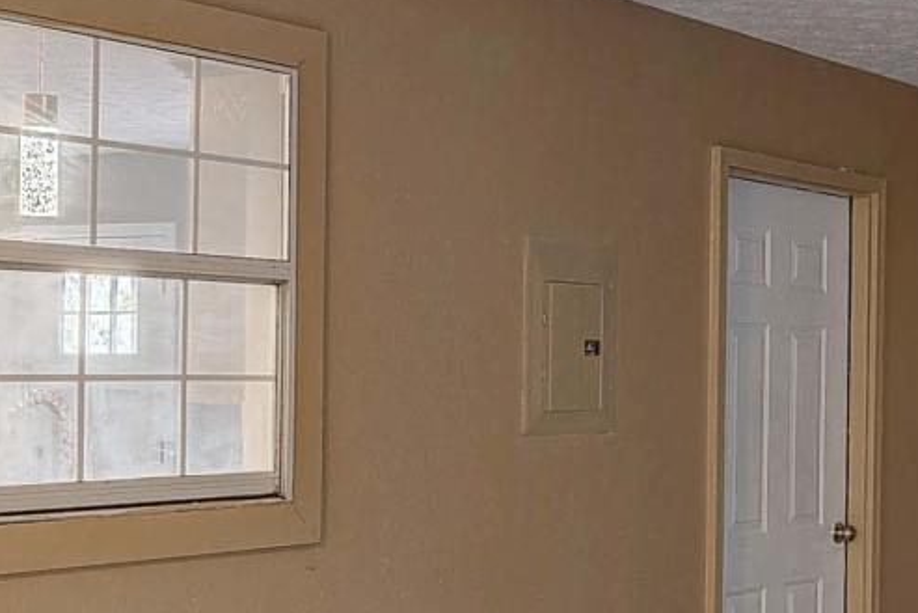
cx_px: 938
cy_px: 299
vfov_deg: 18.7
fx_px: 1862
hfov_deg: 26.1
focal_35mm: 73
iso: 100
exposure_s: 1/1.25
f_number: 5.6
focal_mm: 12
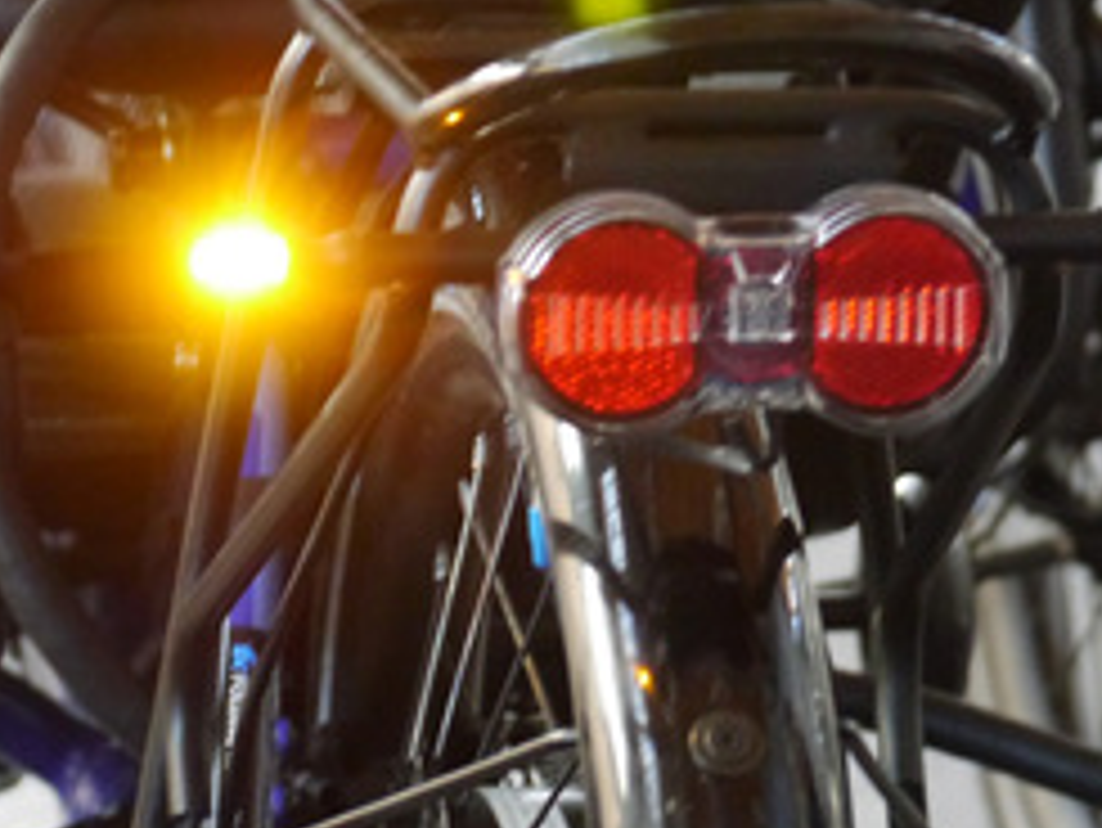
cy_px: 194
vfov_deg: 4.9
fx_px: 9714
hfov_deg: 6.5
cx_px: 394
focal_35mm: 305
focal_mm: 61
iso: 1600
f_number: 4.1
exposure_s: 1/50
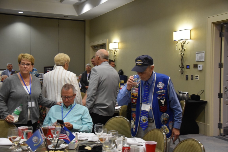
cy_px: 76
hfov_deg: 43.6
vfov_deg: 29.9
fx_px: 285
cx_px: 114
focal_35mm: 45
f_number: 4.2
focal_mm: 30
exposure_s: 1/60
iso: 1800
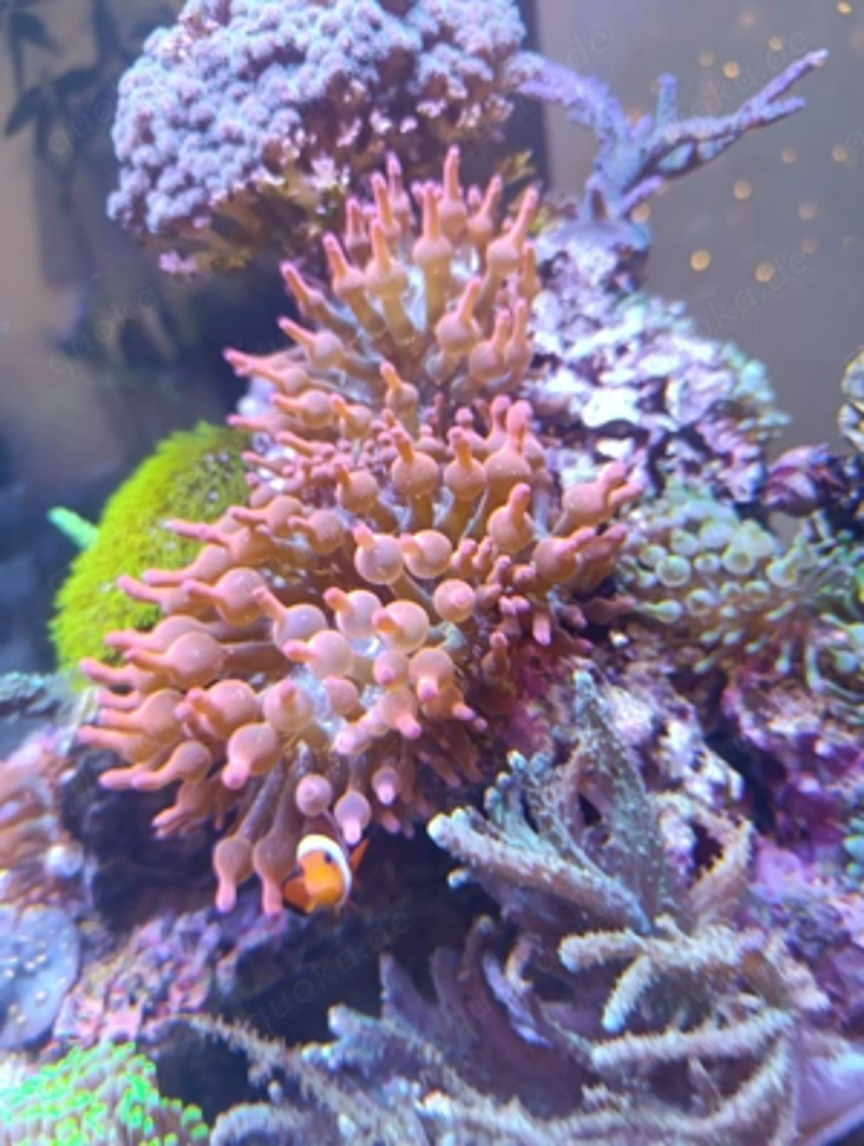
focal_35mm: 23
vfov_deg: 73.8
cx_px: 432
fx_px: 763
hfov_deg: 59.0
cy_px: 573
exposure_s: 1/50
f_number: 1.6
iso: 640
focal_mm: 6.14
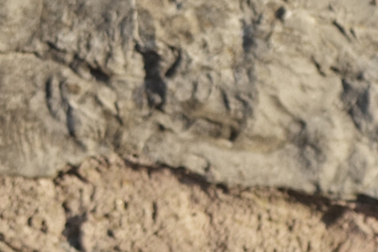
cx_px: -234
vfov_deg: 3.3
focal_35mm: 411
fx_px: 4315
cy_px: -67
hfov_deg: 5.0
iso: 200
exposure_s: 1/800
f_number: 3.5
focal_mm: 70
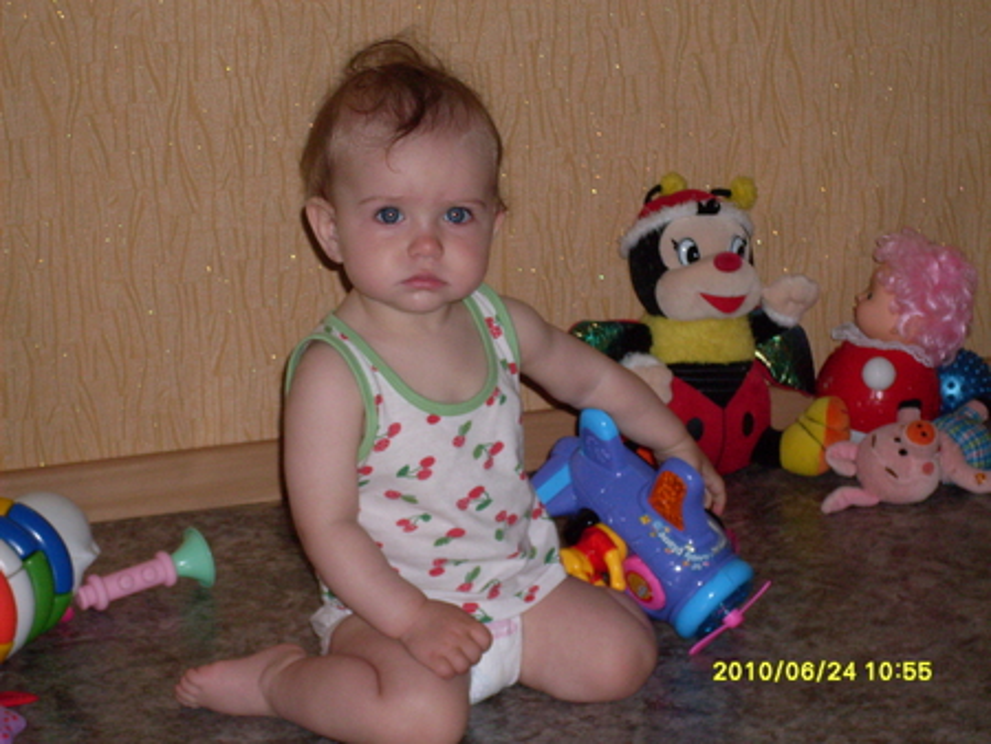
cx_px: 496
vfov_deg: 13.0
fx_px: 3265
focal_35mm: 114
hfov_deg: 17.3
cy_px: 372
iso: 120
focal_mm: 18.9
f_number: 5.2
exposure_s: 1/60
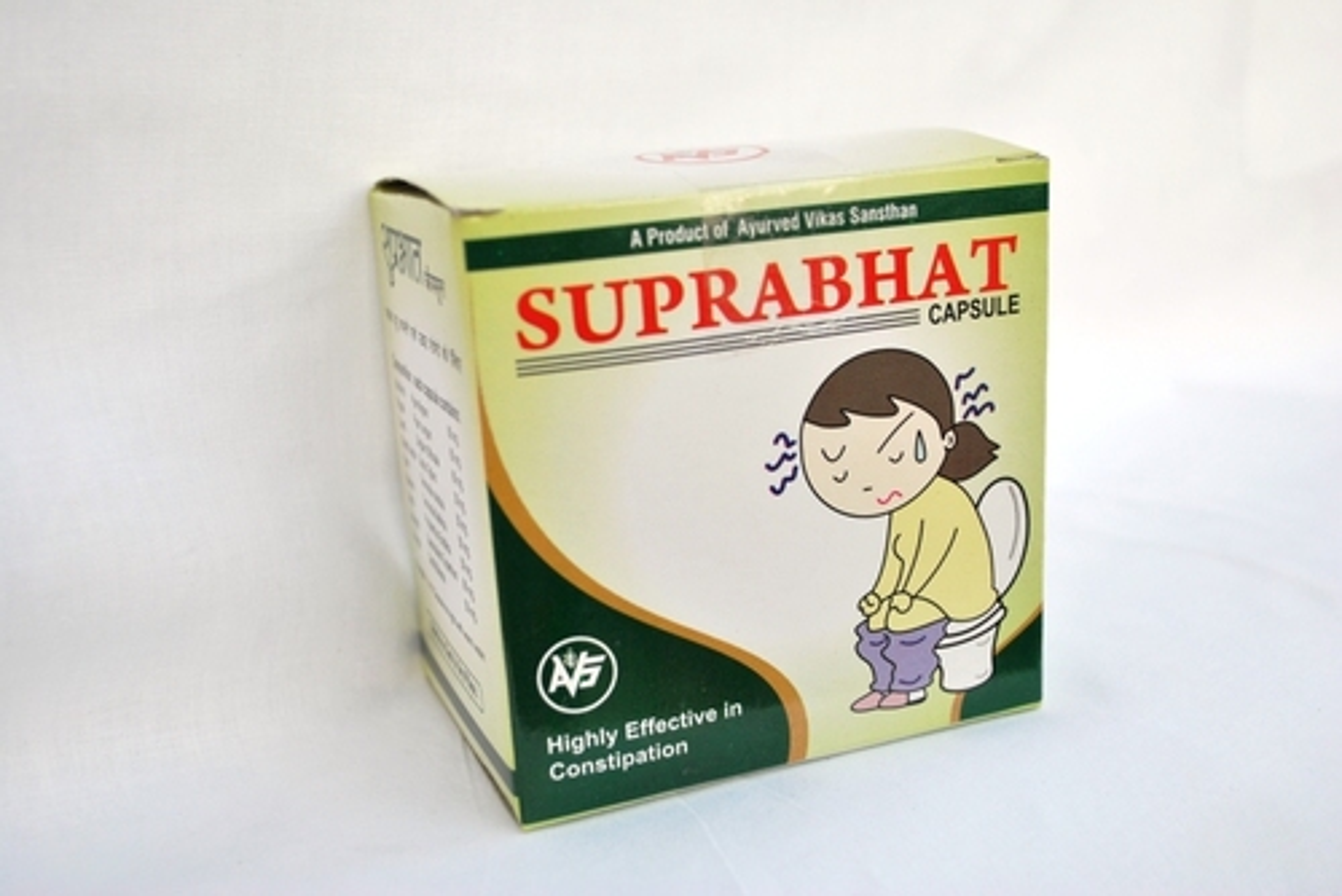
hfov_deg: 46.4
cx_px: 671
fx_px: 1567
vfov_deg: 31.9
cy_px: 448
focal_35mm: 42
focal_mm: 28
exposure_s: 1/80
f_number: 4.5
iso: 200
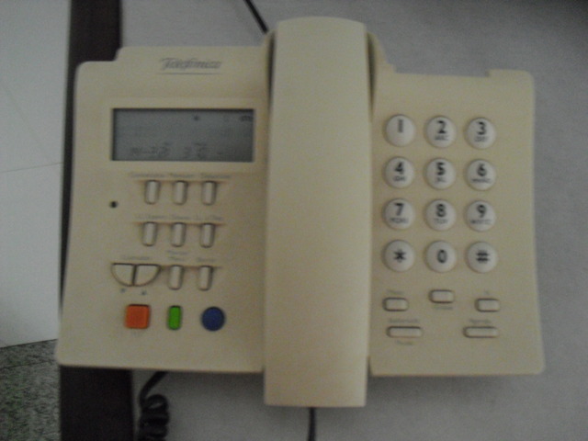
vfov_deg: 39.7
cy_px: 220
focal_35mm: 36
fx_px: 612
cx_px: 294
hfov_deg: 51.4
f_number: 3.1
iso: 800
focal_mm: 6.3
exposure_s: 1/10
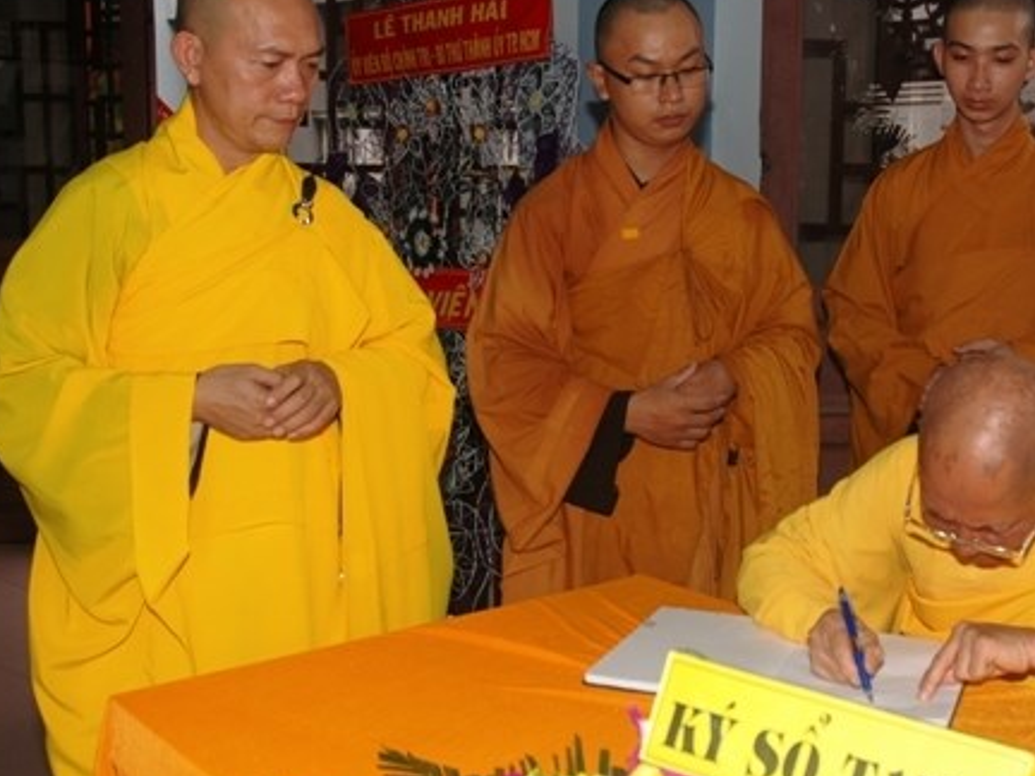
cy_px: 398
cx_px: 618
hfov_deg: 40.3
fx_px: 1405
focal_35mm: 47
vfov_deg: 30.9
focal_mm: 22
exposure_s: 1/60
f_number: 4
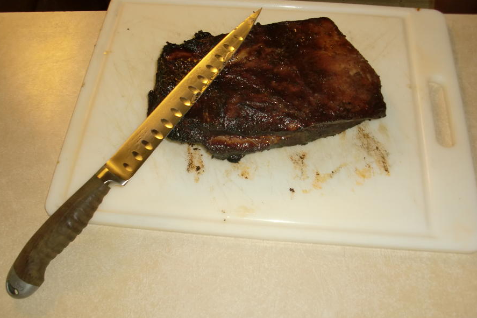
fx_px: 503
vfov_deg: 35.0
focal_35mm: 38
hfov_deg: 50.7
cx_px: 237
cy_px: 158
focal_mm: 6.3
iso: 200
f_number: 2.8
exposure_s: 1/60
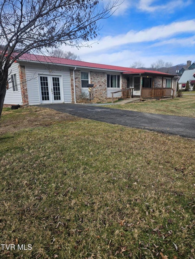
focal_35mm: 23
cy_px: 130
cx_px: 98
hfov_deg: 58.9
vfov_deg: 73.9
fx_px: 173
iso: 25
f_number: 1.8
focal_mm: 5.4
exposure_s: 1/1033
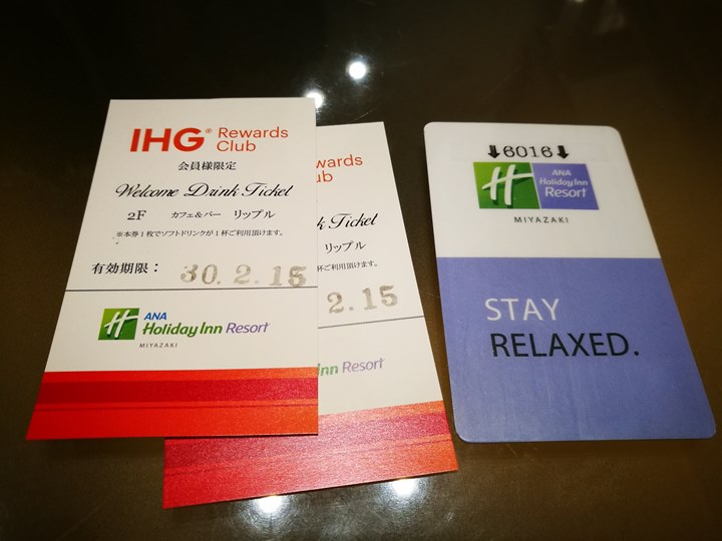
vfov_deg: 51.4
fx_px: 563
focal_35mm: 27
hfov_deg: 65.3
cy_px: 270
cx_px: 361
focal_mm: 4.5
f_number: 2.2
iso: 250
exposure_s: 1/30
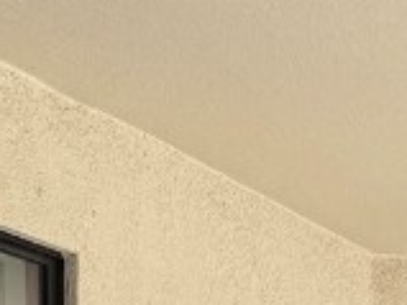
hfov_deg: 12.7
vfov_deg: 8.7
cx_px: 141
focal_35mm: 155
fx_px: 1821
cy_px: 720
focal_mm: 6.76
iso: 80
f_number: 1.78
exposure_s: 1/522
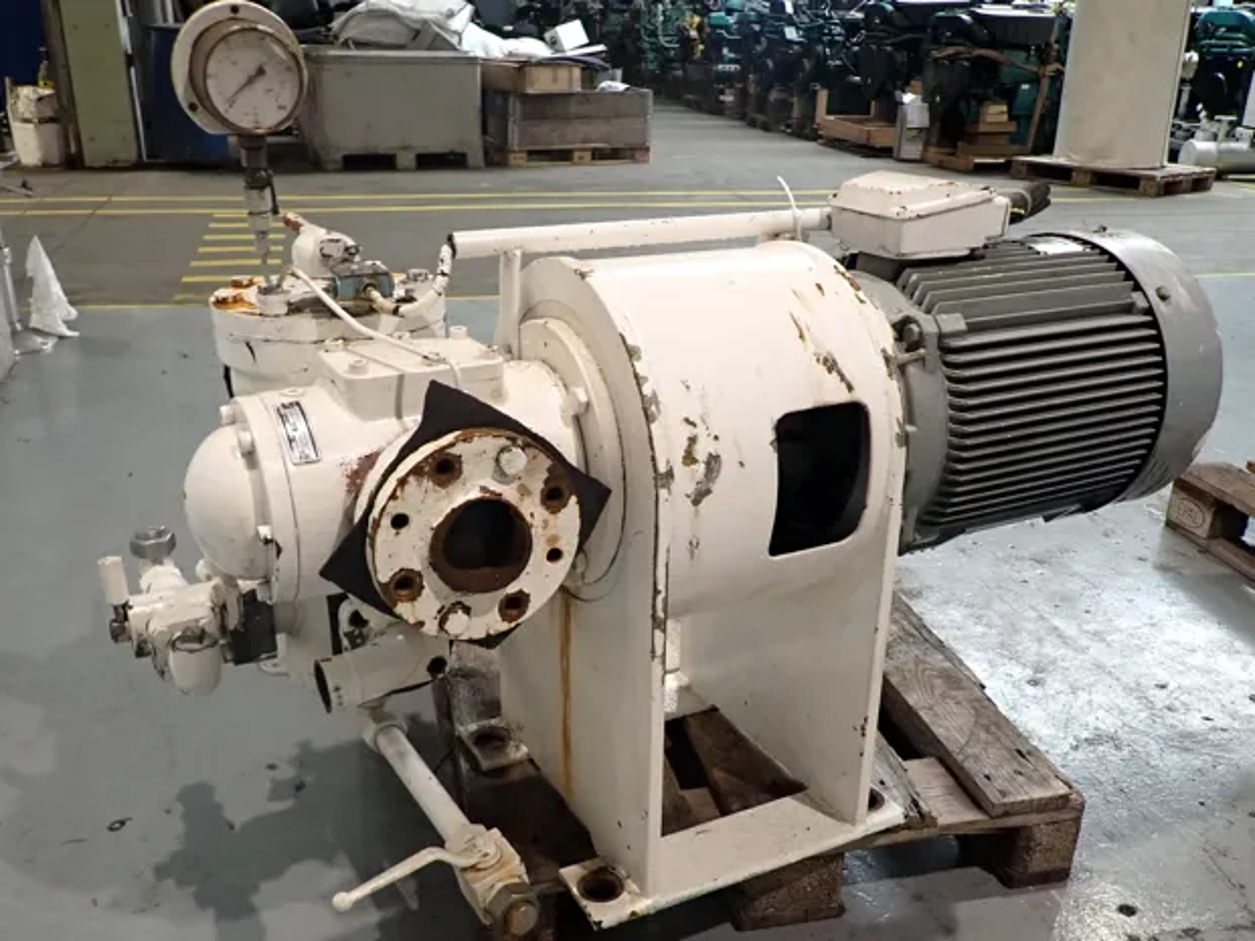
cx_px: 628
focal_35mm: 25
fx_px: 906
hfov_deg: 69.4
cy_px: 470
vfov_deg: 54.9
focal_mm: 4.5
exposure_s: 1/30
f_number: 2
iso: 250
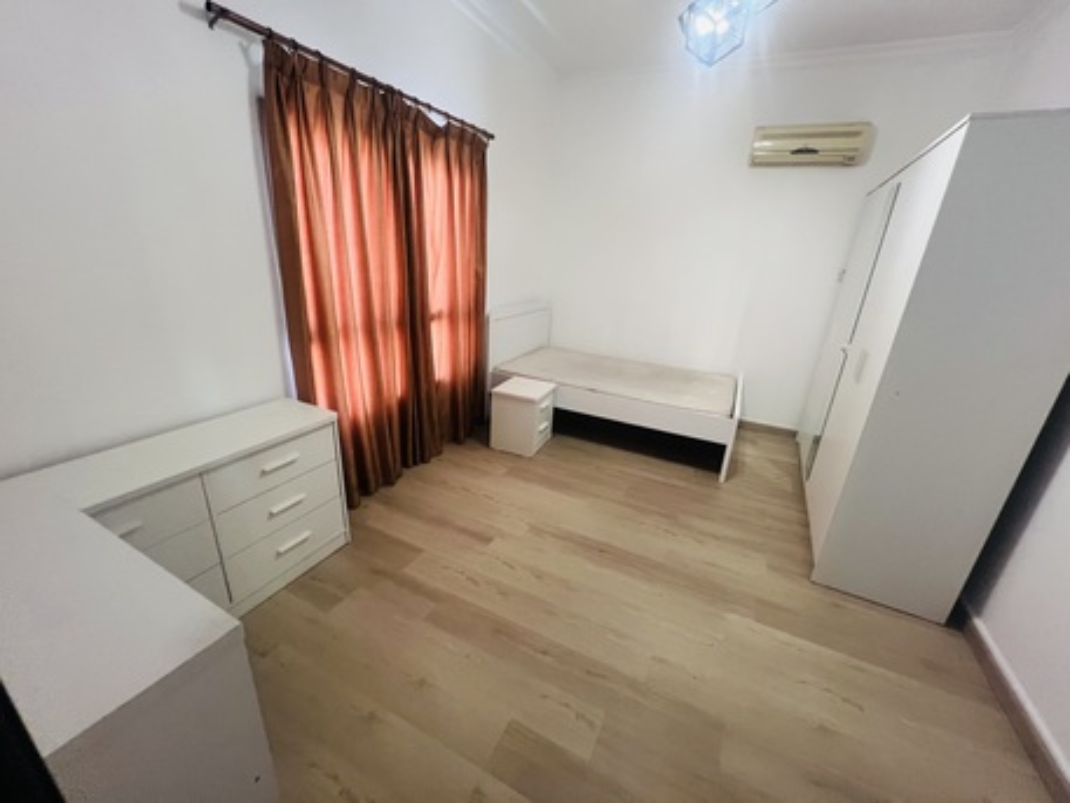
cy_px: 402
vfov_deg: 89.9
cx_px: 535
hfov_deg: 106.2
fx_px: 402
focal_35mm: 13
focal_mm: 1.57
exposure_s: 1/50
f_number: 1.8
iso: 400
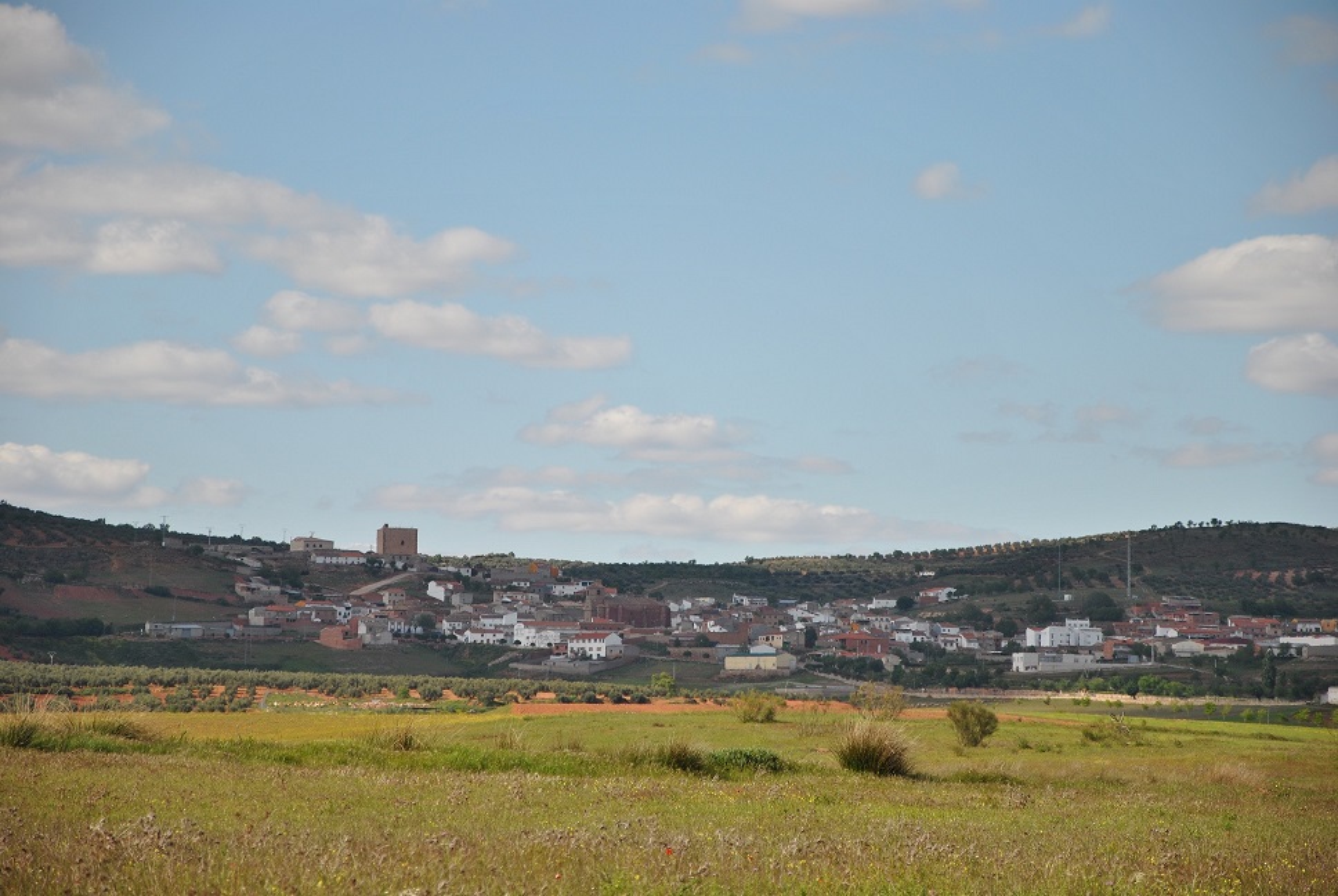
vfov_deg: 8.7
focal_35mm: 158
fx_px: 5861
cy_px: 448
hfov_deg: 13.0
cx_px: 669
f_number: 5.6
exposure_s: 1/500
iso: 100
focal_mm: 105
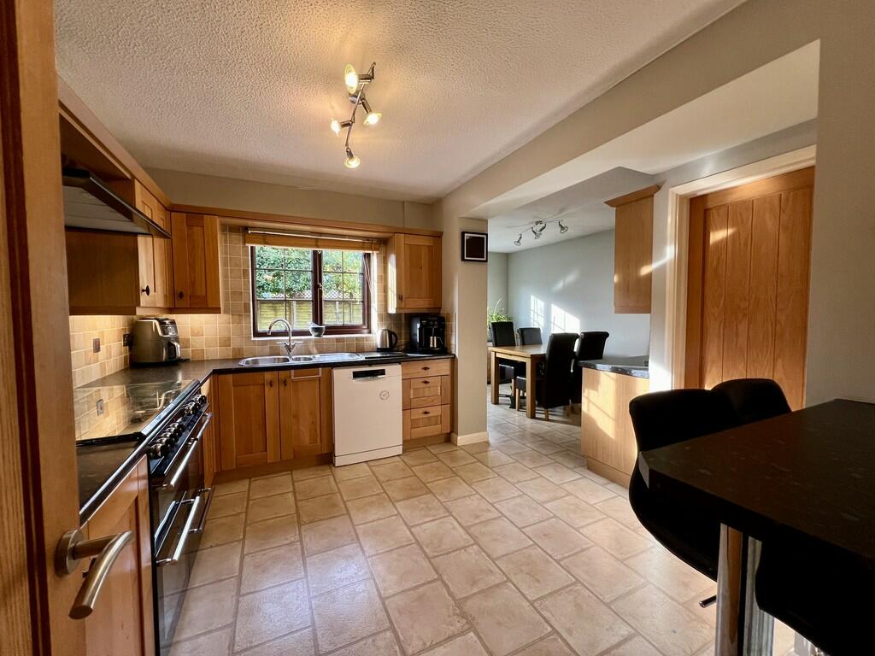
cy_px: 328
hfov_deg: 106.2
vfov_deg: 89.9
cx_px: 438
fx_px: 329
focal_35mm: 13
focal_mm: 1.57
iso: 160
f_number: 1.8
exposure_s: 1/100
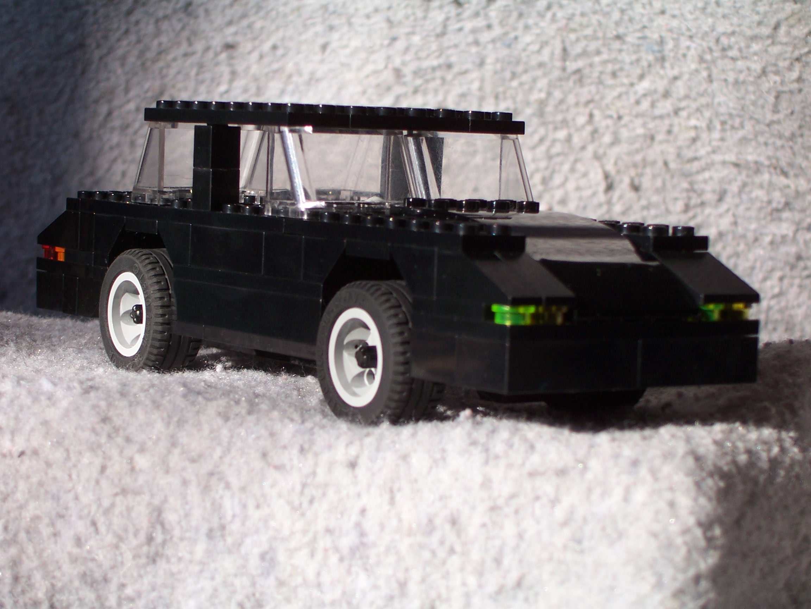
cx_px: 406
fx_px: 2390
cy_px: 304
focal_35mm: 102
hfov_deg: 19.3
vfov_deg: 14.5
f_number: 4
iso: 80
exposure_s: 1/250
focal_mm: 17.5
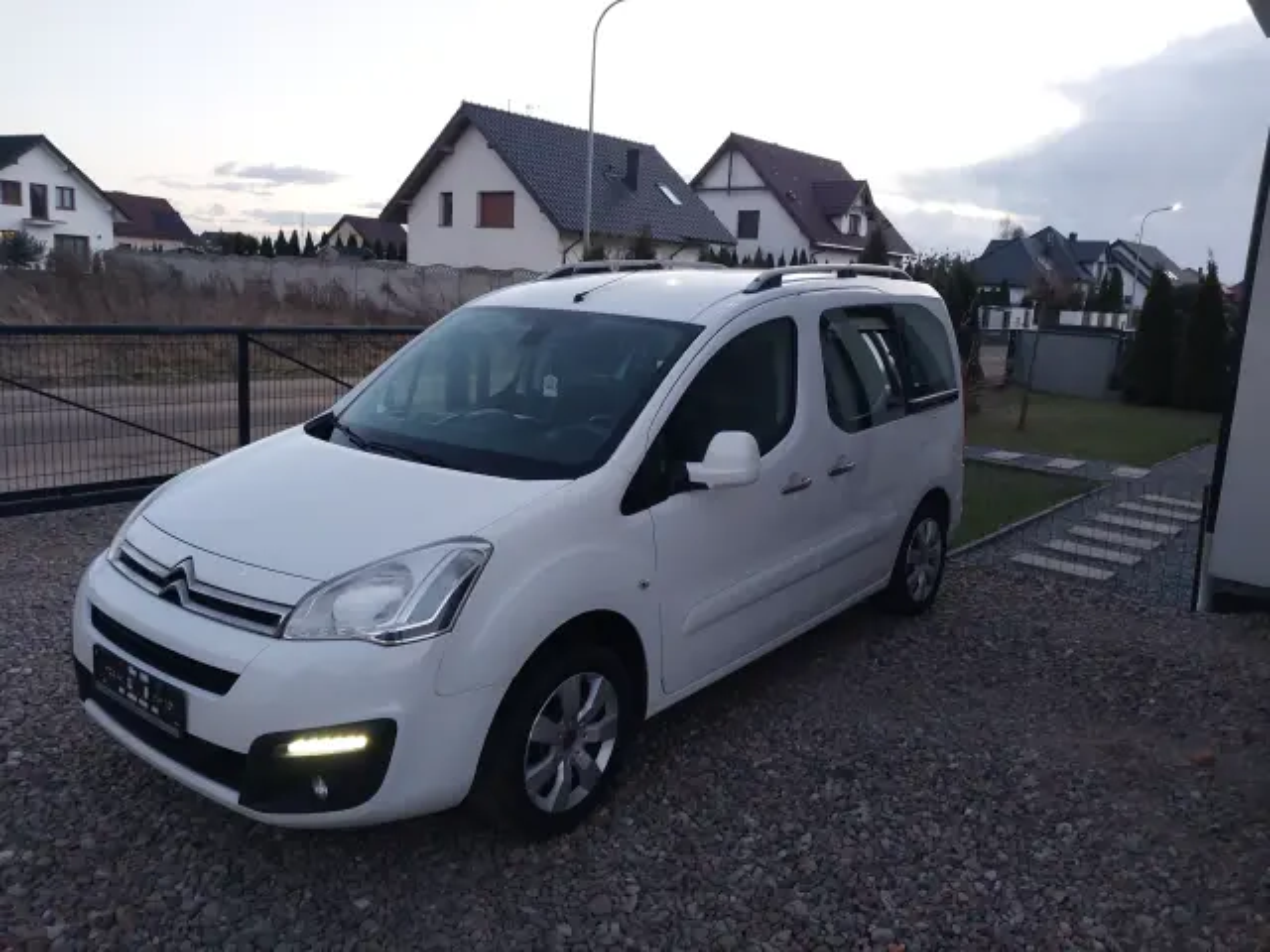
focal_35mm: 30
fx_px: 1101
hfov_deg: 60.0
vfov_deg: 46.8
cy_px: 476
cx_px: 635
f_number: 1.8
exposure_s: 1/50
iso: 250
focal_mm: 4.6
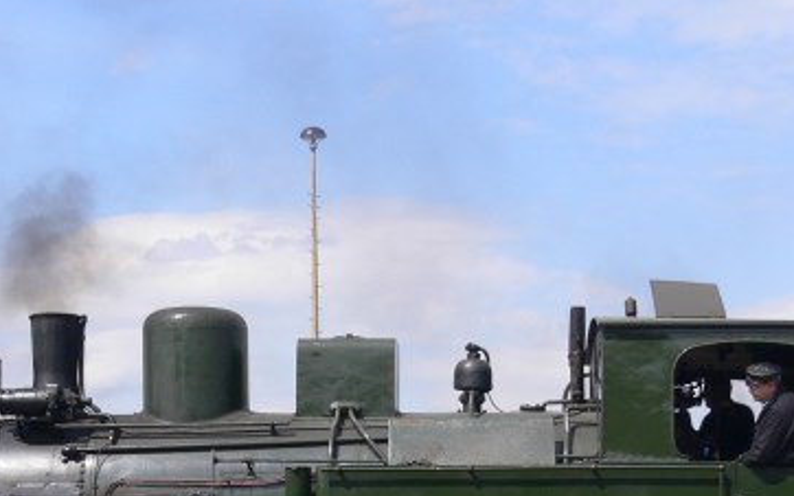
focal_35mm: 84
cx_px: 340
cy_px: 519
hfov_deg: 24.6
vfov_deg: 15.2
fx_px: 1817
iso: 100
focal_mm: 6.8
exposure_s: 1/400
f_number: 6.1
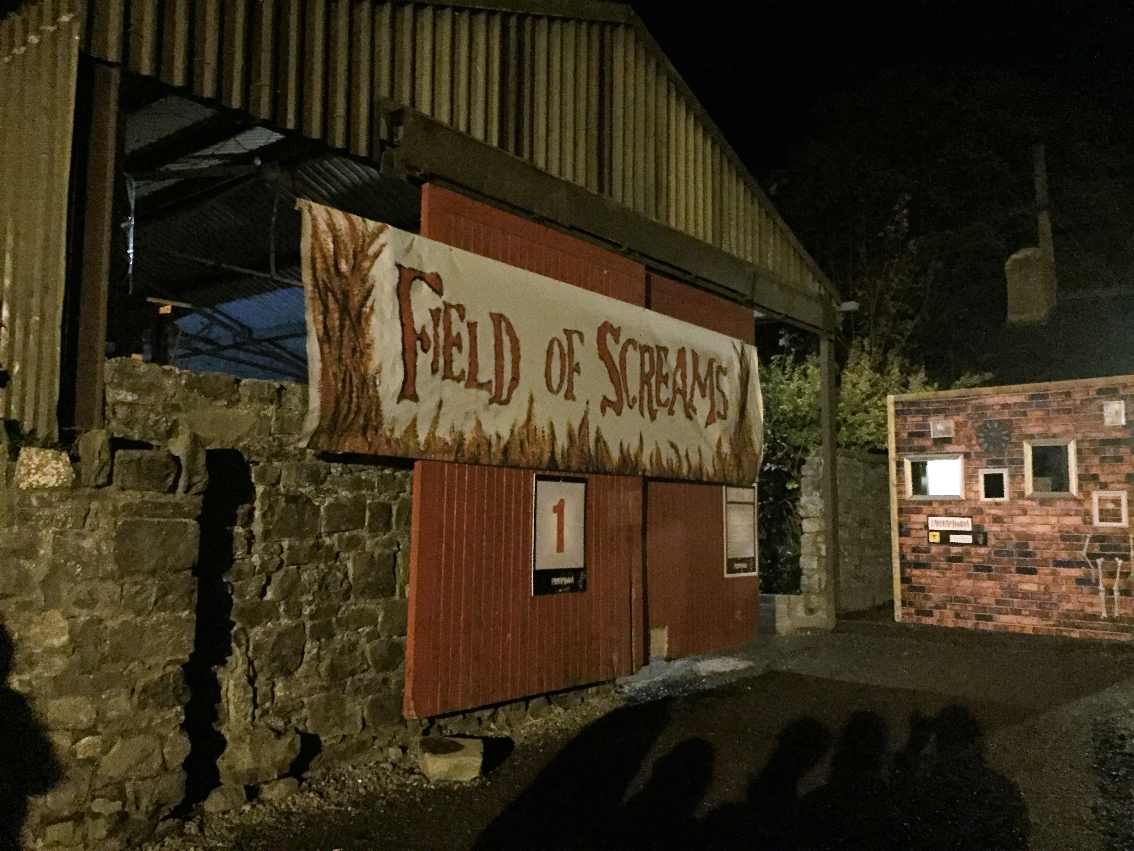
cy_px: 426
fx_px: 950
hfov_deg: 61.7
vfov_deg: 48.2
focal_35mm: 29
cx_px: 567
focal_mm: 4.15
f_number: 2.2
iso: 2000
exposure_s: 1/17
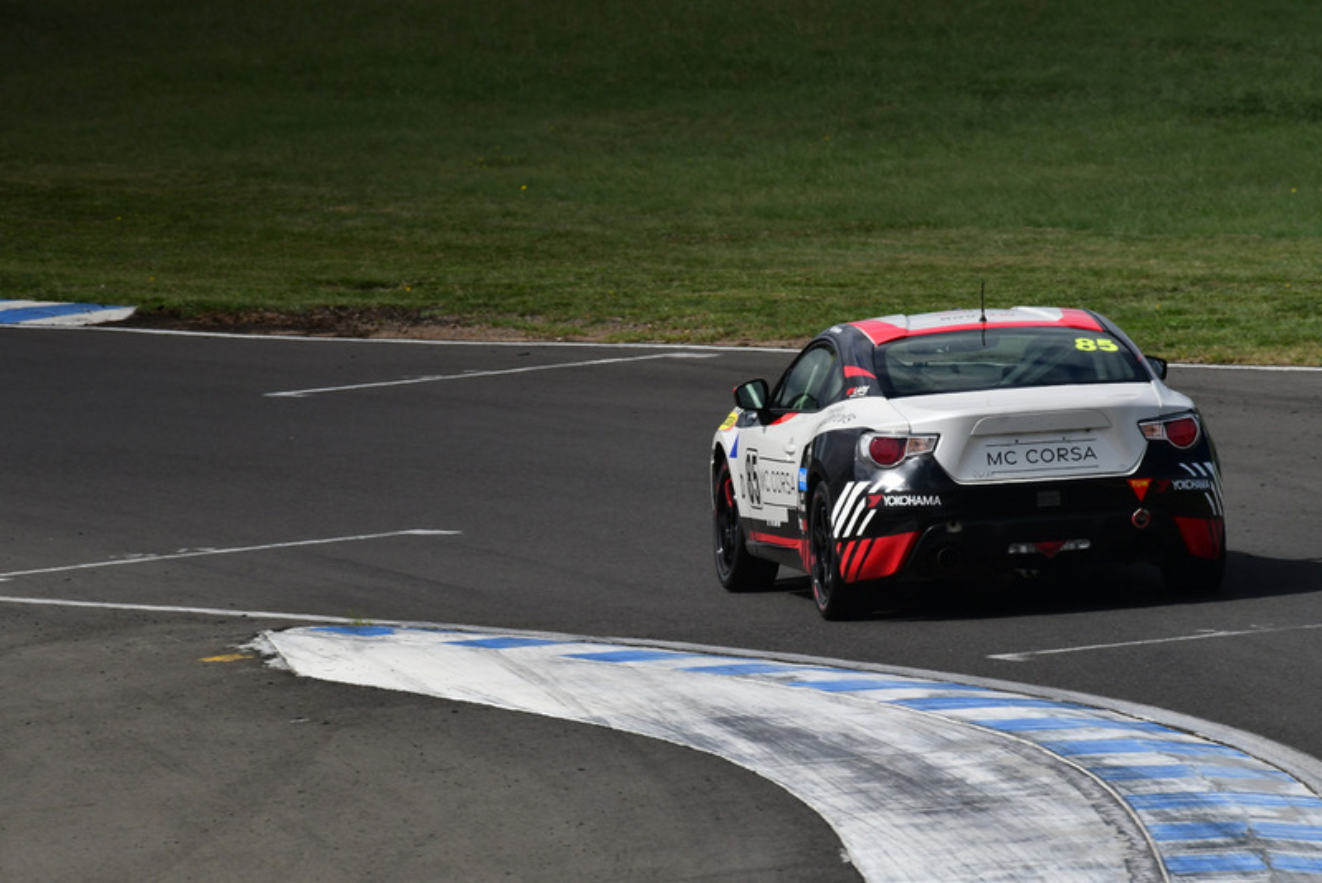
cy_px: 442
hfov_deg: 2.7
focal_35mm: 750
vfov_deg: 1.8
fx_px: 27550
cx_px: 661
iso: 320
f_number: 13
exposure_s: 1/640
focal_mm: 500
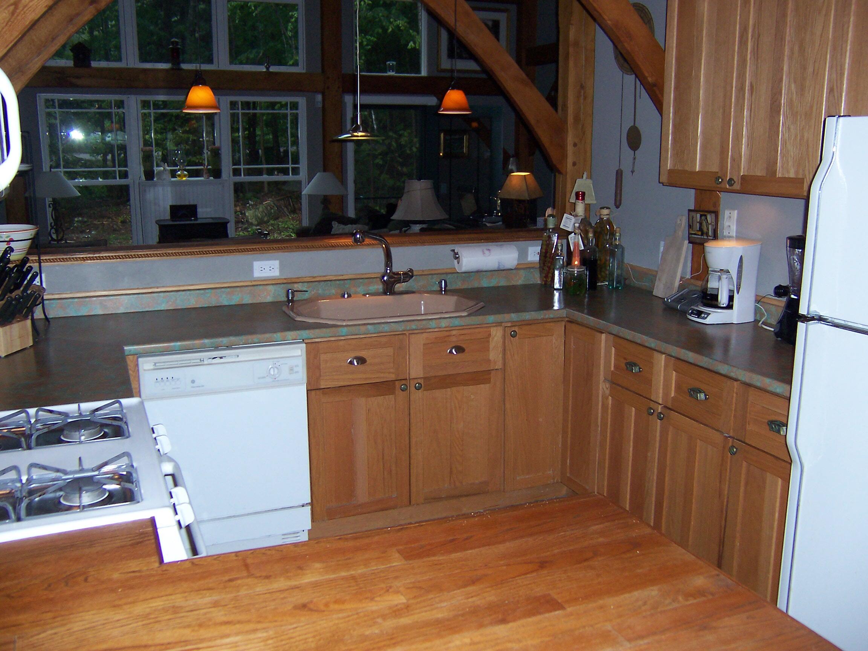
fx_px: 827
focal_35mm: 33
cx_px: 434
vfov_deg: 42.9
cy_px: 326
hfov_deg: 55.4
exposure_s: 1/60
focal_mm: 5.5
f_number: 2.8
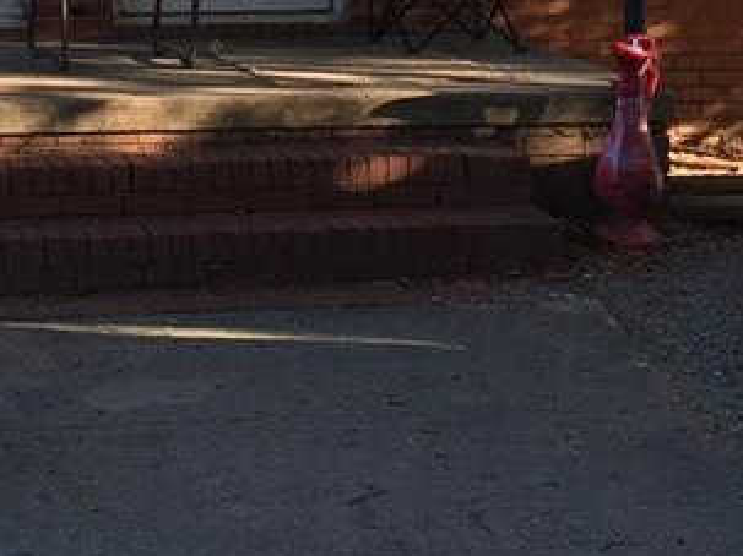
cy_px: -216
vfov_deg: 14.3
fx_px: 2103
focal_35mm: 98
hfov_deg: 19.1
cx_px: -98
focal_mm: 4.15
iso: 32
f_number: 2.2
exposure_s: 1/120
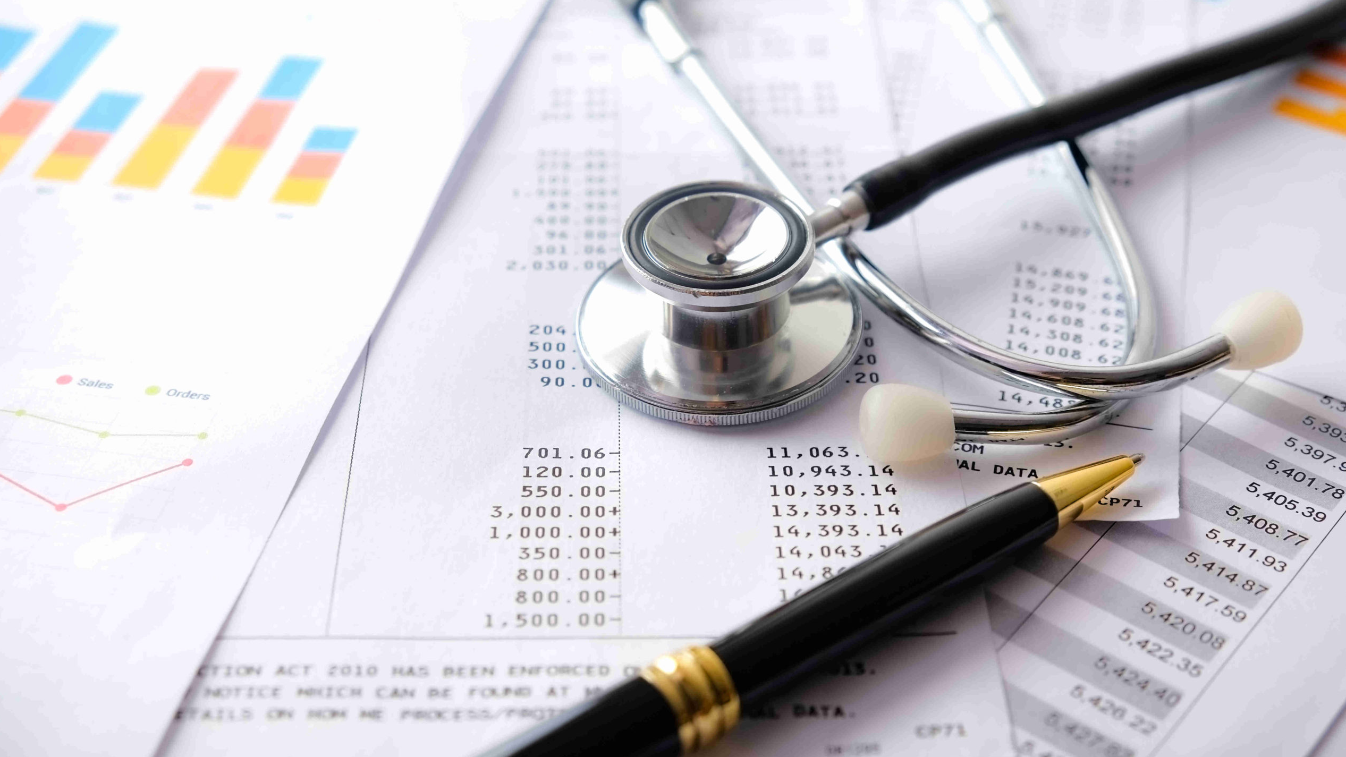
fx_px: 1927
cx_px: 678
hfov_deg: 38.5
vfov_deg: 22.2
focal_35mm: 54
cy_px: 307
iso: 200
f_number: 4.5
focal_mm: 34.3
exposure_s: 1/45
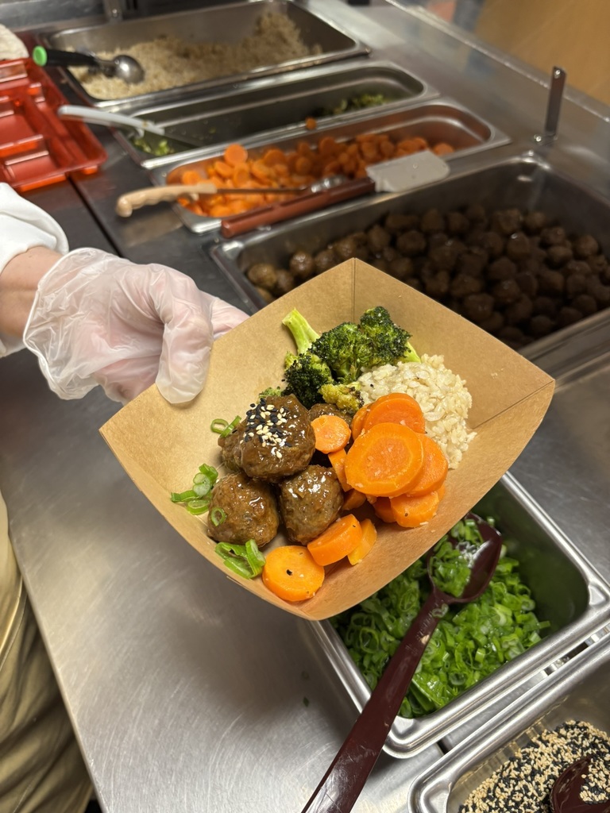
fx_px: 611
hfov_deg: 53.1
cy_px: 406
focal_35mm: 26
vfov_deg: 67.3
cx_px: 305
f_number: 1.6
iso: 125
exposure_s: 1/60
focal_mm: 5.96
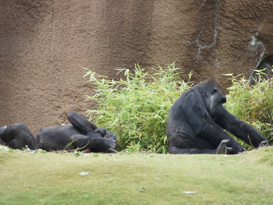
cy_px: 102
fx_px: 2571
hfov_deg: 6.1
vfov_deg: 4.6
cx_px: 133
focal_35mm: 326
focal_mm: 200
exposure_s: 1/500
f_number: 5.6
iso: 1000
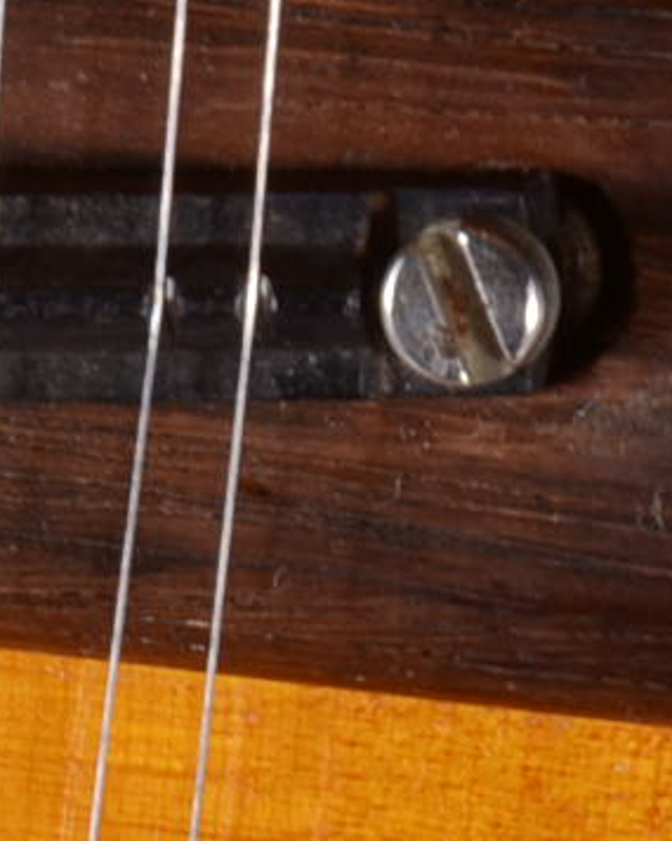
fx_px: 25372
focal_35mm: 1019
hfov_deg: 1.5
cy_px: 1001
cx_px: -408
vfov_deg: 1.9
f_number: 14
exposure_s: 1/100
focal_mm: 105
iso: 160
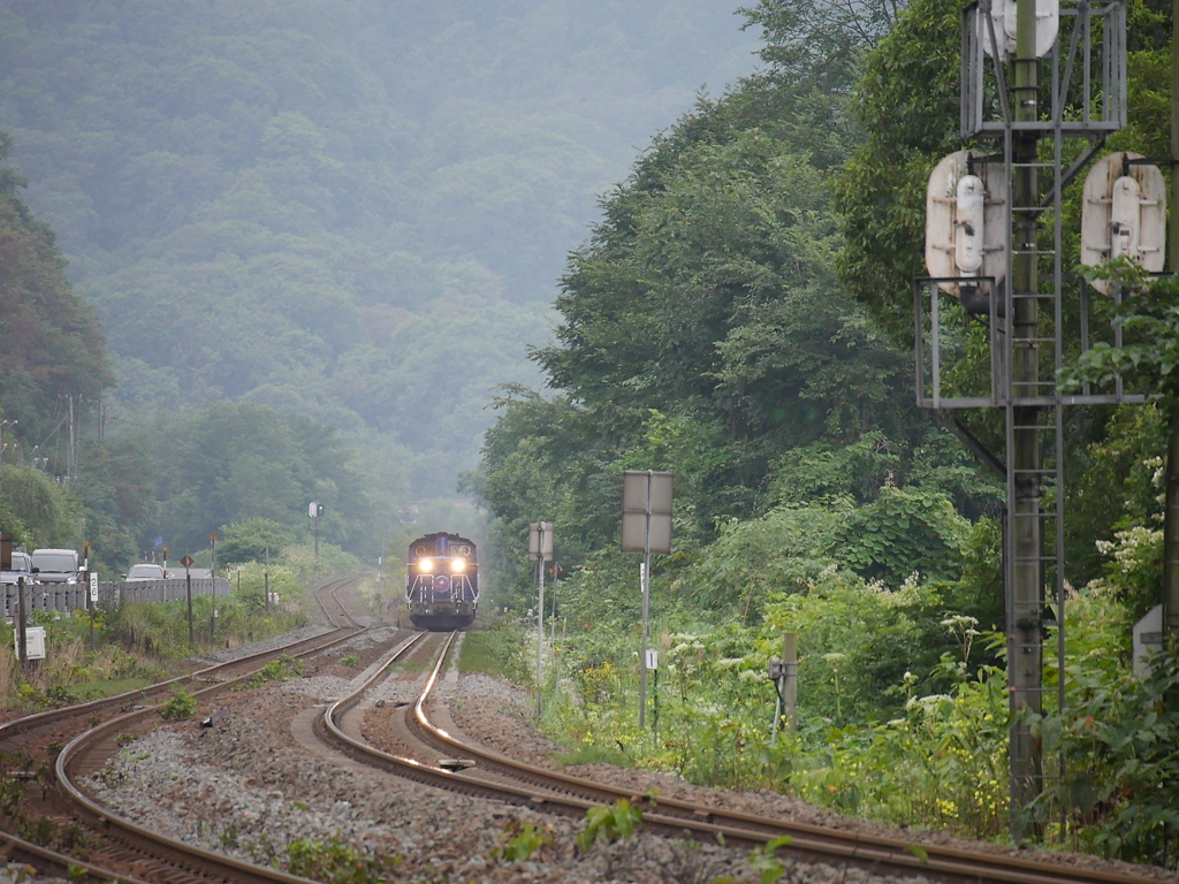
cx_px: 590
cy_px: 442
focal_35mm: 300
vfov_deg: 5.0
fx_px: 10218
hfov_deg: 6.6
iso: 2000
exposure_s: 1/500
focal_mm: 150
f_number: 5.6
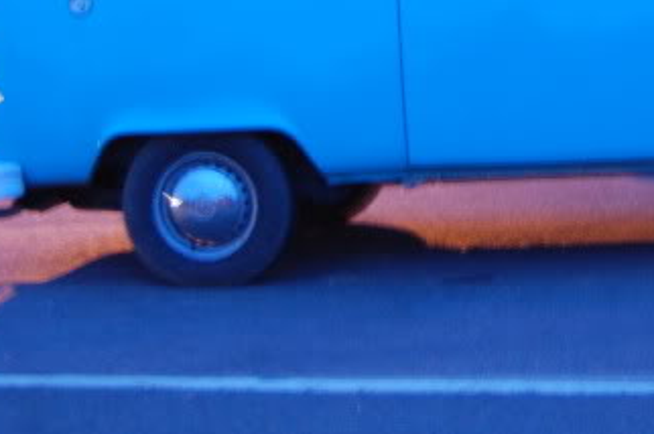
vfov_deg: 11.4
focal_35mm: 119
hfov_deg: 17.0
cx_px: 555
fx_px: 2160
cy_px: 13
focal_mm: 32
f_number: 4.5
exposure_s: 1/4
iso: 800
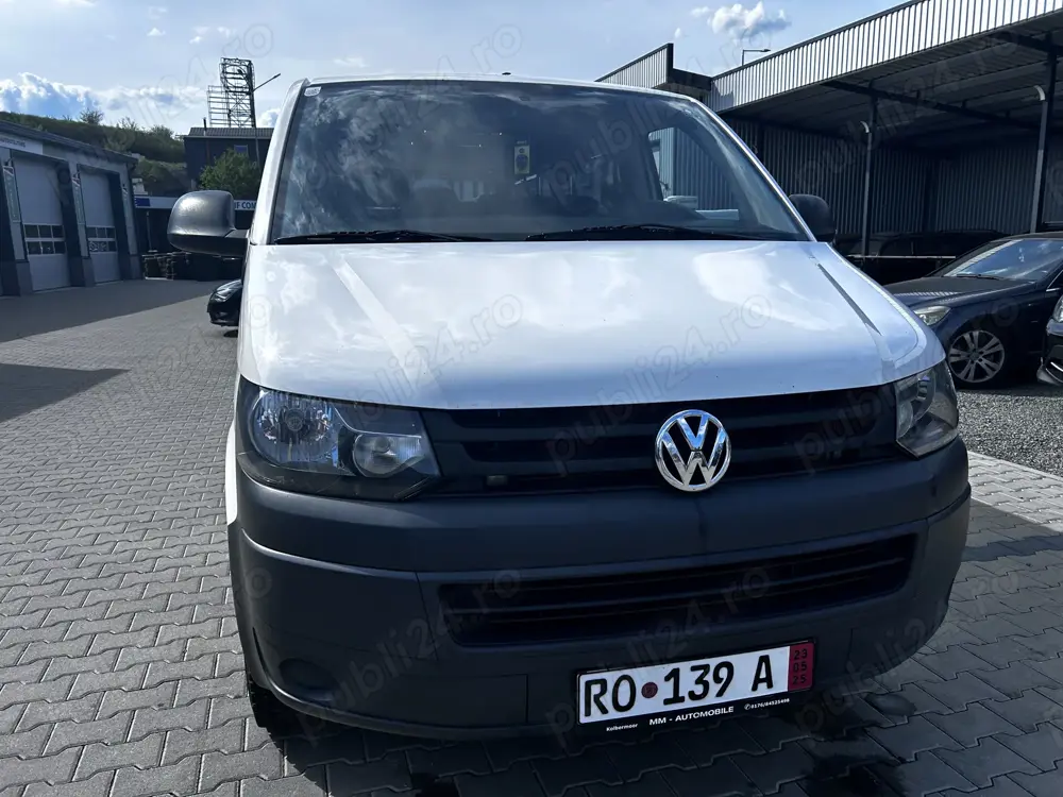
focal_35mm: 26
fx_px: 798
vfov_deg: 53.1
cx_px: 532
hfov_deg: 67.3
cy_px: 398
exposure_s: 1/4274
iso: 50
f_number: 1.5
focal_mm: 5.7
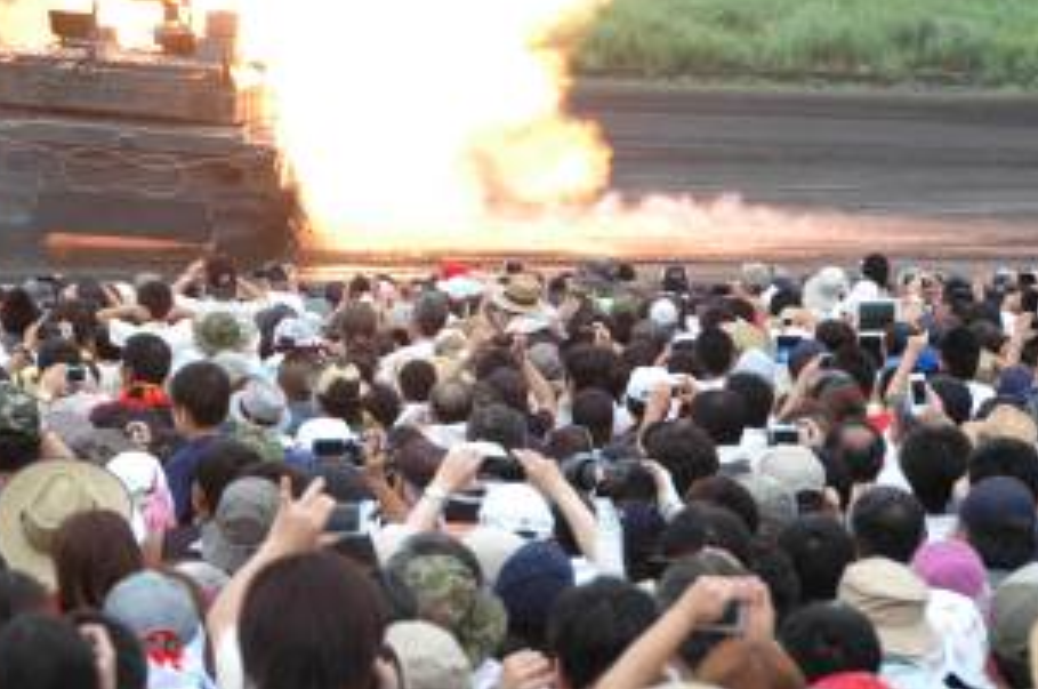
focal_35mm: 313
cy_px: 65
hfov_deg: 6.6
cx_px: 329
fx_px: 9010
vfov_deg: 4.4
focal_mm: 105
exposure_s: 1/250
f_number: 5.6
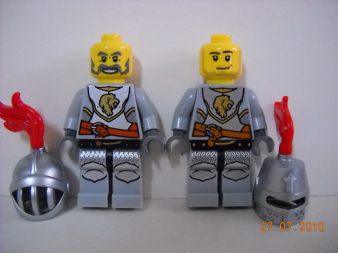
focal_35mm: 41
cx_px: 169
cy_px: 126
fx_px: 400
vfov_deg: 35.1
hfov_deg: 45.8
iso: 800
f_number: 3.1
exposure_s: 1/31
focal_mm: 6.72
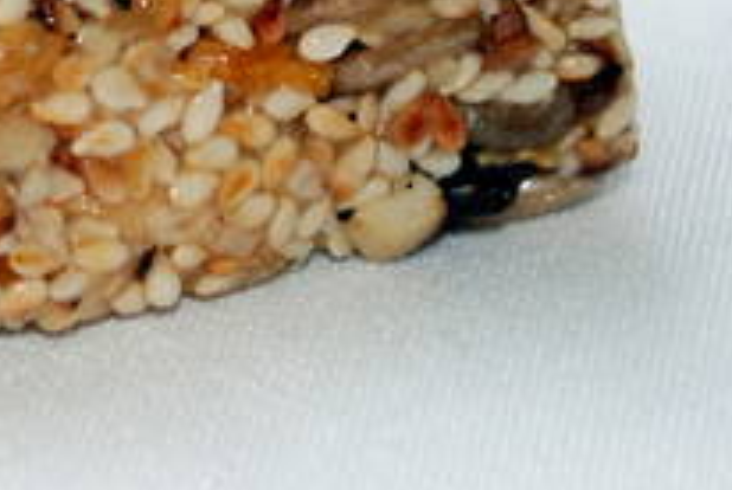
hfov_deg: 9.4
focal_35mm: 216
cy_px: -23
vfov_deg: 6.3
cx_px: -39
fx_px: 4405
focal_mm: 55
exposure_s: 1/40
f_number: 5.6
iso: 200
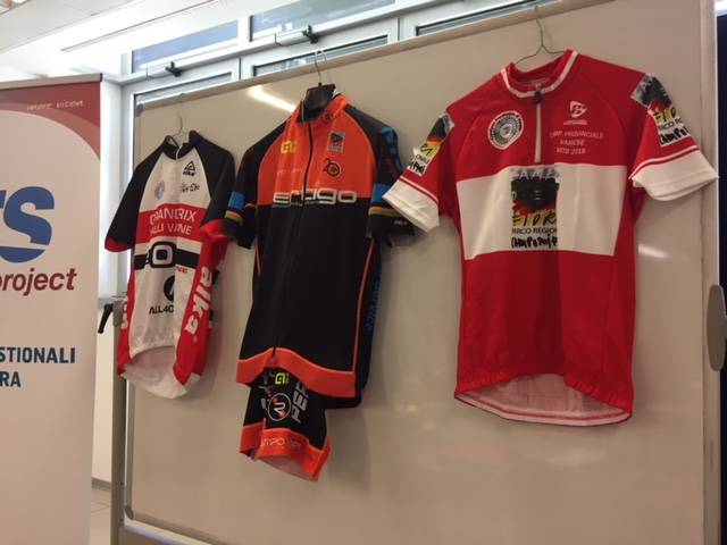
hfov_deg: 61.7
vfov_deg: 48.2
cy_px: 272
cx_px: 364
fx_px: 609
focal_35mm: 29
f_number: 2.2
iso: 80
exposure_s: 1/33
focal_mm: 4.15
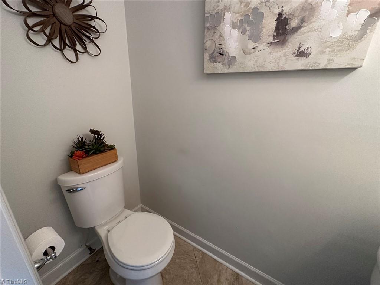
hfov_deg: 102.1
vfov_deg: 85.7
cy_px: 142
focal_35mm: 14
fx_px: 154
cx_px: 190
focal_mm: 2.22
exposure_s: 1/120
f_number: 2.2
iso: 250
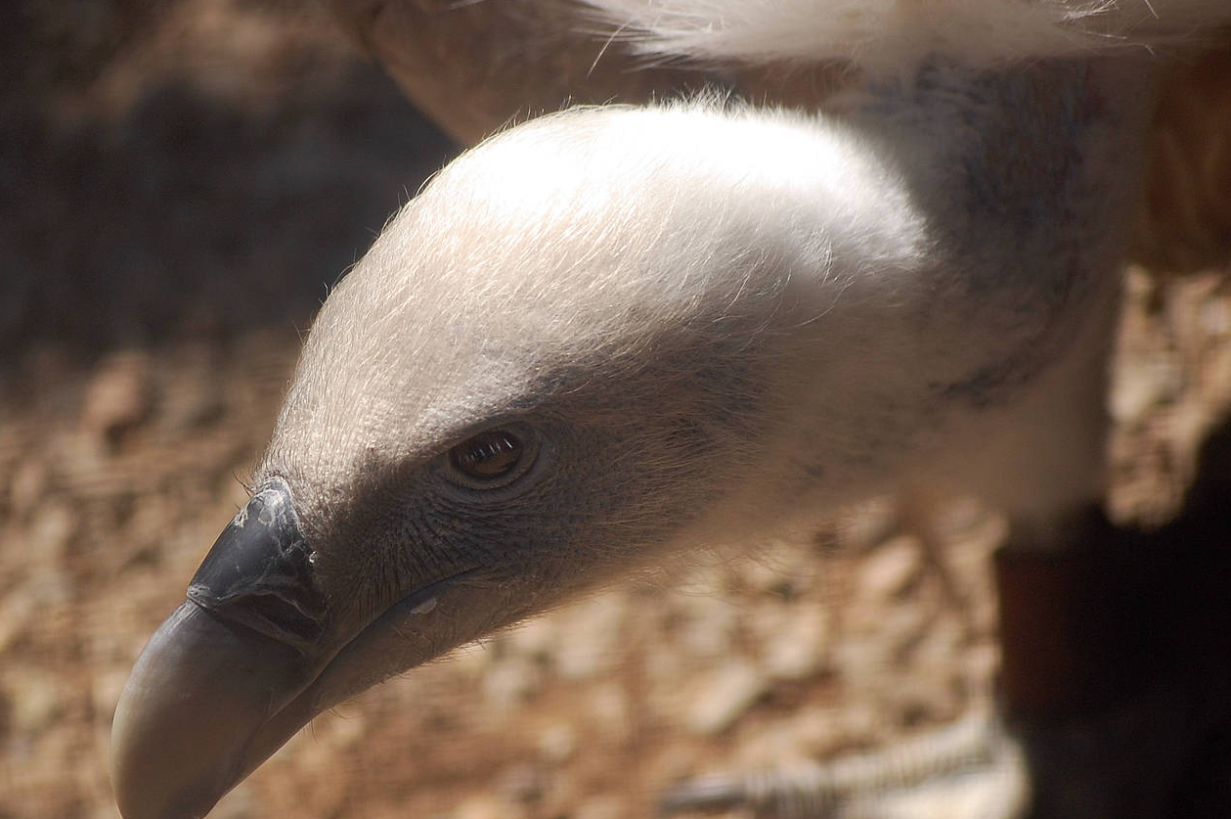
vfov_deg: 4.4
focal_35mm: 315
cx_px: 482
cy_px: 516
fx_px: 10749
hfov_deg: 6.6
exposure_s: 1/500
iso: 400
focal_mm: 165
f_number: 5.3
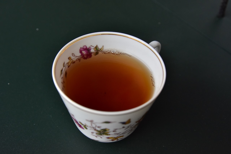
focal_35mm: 48
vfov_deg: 28.1
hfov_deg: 41.1
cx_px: 116
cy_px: 77
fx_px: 308
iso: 1000
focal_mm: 32
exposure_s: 1/80
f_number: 5.6
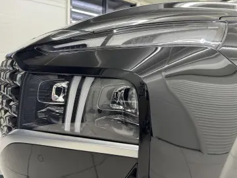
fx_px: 164
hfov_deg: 71.6
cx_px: 118
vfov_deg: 56.8
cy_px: 89
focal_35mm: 24
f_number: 1.78
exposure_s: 1/50
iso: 320
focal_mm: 6.76
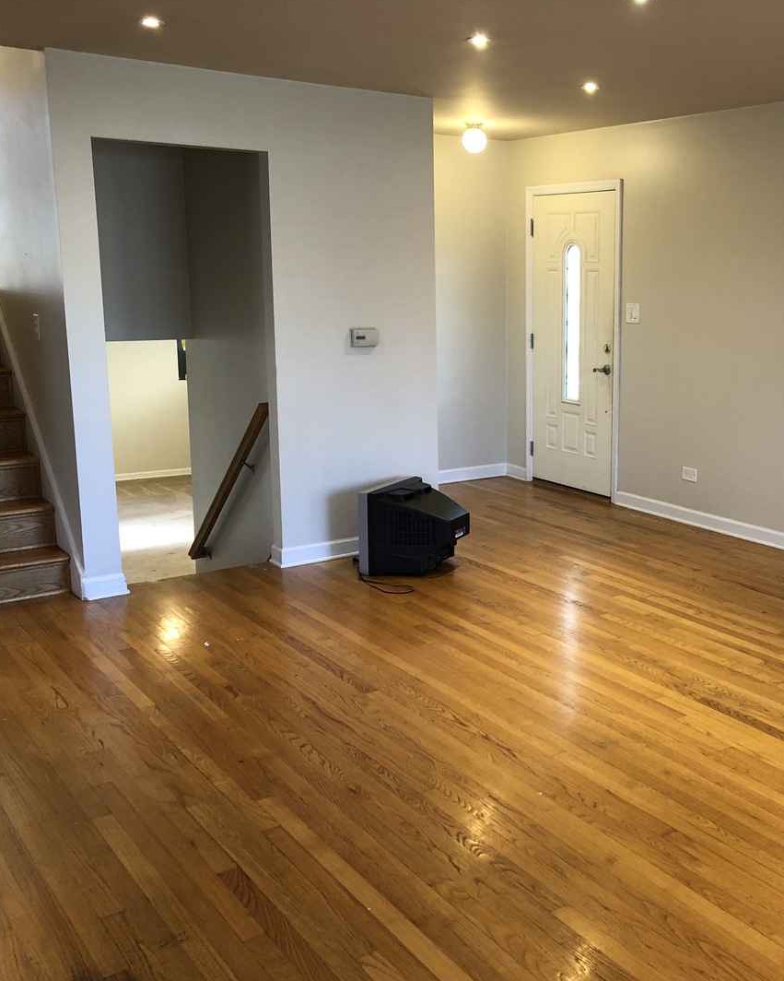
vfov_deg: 49.1
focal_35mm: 37
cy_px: 491
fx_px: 1073
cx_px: 598
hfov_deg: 39.0
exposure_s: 1/20
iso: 40
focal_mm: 4
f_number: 1.8
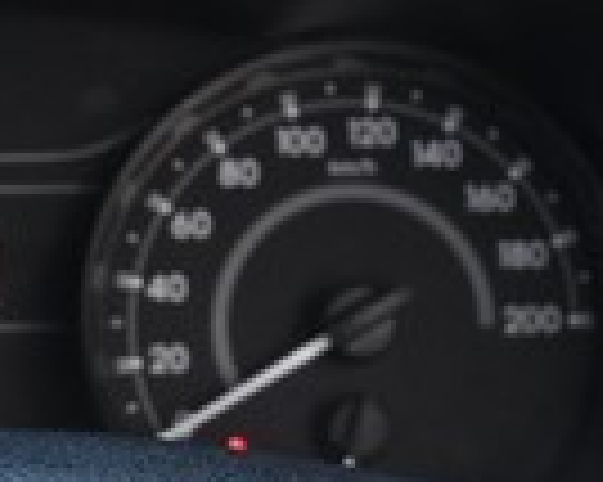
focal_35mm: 185
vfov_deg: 8.1
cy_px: 856
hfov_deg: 10.3
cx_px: -86
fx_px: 3299
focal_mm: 24
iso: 560
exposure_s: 1/90
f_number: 6.7
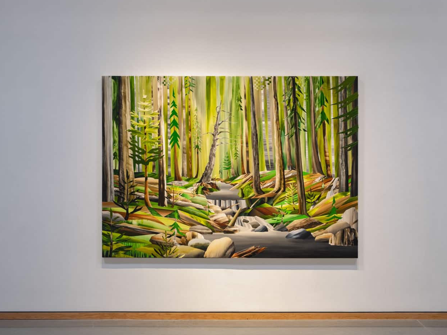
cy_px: 169
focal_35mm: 57
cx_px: 227
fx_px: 736
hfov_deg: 33.8
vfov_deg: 25.7
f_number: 8
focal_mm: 34.3
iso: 200
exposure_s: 1/15
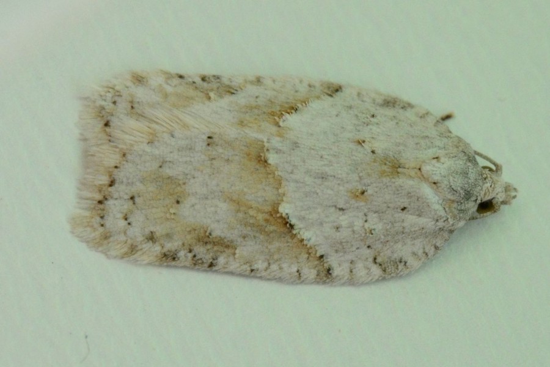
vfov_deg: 15.2
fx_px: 1375
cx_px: 275
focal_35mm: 90
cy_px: 184
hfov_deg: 22.6
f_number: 19
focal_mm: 60
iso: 1600
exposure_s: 1/90
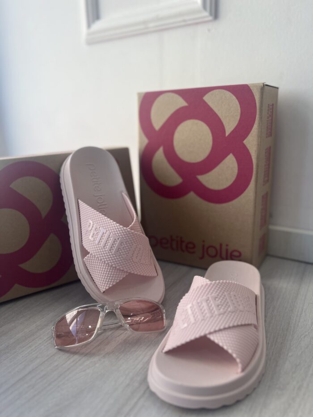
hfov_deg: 53.1
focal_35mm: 26
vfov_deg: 67.3
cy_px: 208
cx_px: 156
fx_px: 313
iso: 50
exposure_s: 1/374
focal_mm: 5.7
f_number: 1.5
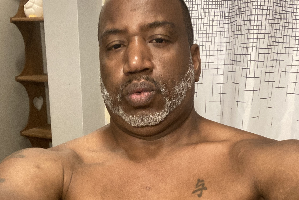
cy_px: 148
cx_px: 150
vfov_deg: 29.4
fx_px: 374
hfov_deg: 43.6
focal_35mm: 45
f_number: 2.2
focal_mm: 2.87
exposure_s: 1/30
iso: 320
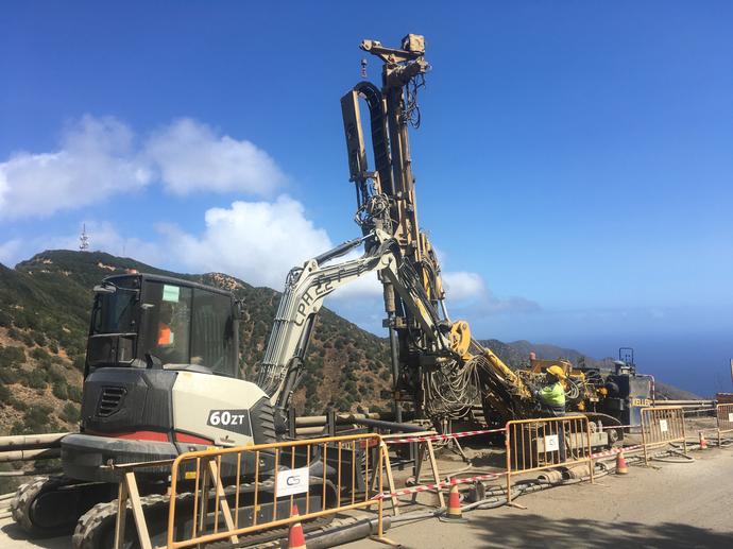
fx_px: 614
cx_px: 366
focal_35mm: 29
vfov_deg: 48.2
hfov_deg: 61.7
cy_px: 274
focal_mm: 4.15
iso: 25
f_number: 2.2
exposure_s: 1/1709
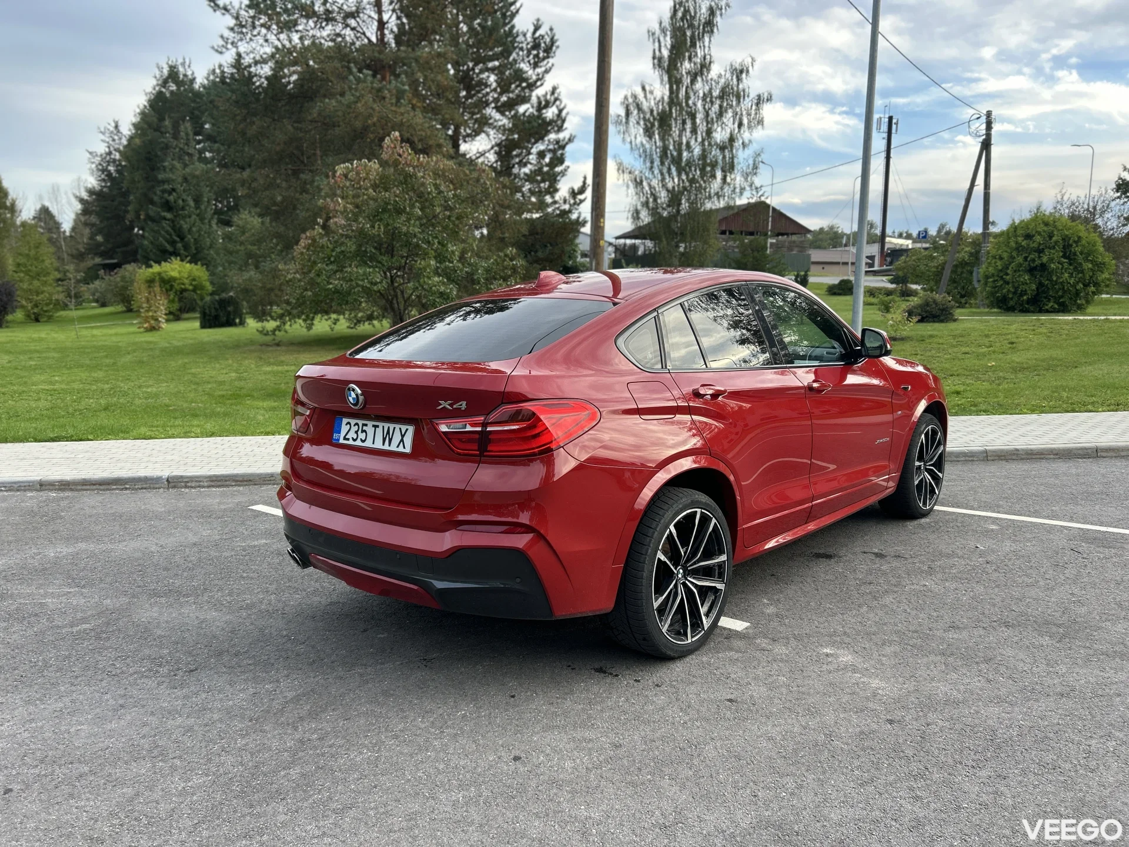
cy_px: 424
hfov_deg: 67.3
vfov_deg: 53.1
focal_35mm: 26
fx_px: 848
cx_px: 564
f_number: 1.5
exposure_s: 1/263
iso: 50
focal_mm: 5.7
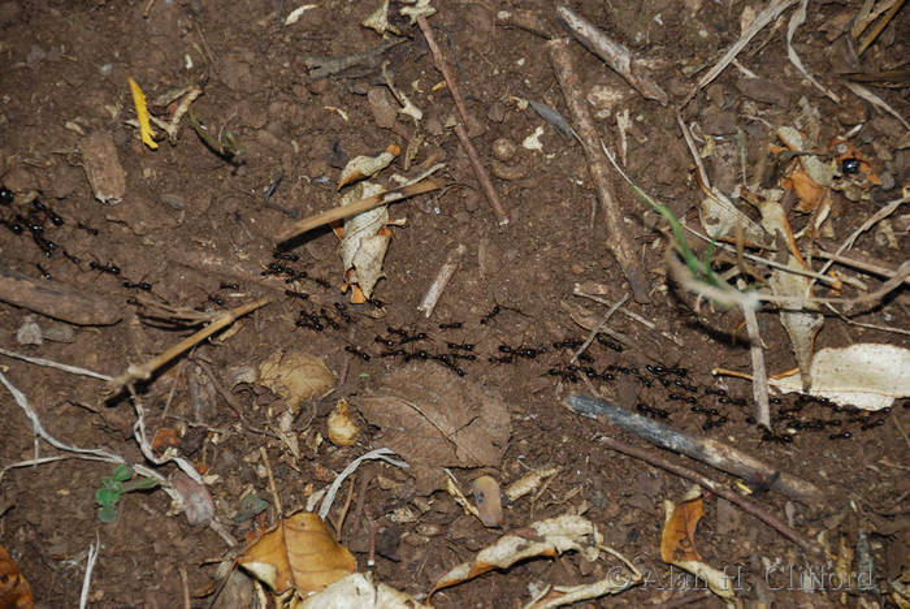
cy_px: 304
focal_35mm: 300
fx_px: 7589
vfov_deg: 4.6
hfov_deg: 6.9
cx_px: 455
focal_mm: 200
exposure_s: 1/60
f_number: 5.6
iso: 100
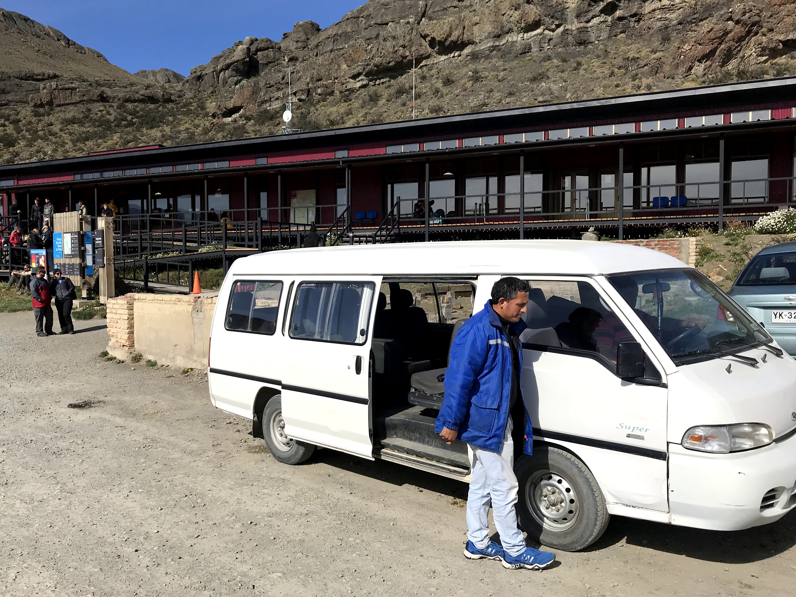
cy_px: 292
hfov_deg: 58.2
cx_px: 356
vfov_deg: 45.4
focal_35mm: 31
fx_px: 713
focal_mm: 3.99
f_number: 1.8
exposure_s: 1/4808
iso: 20
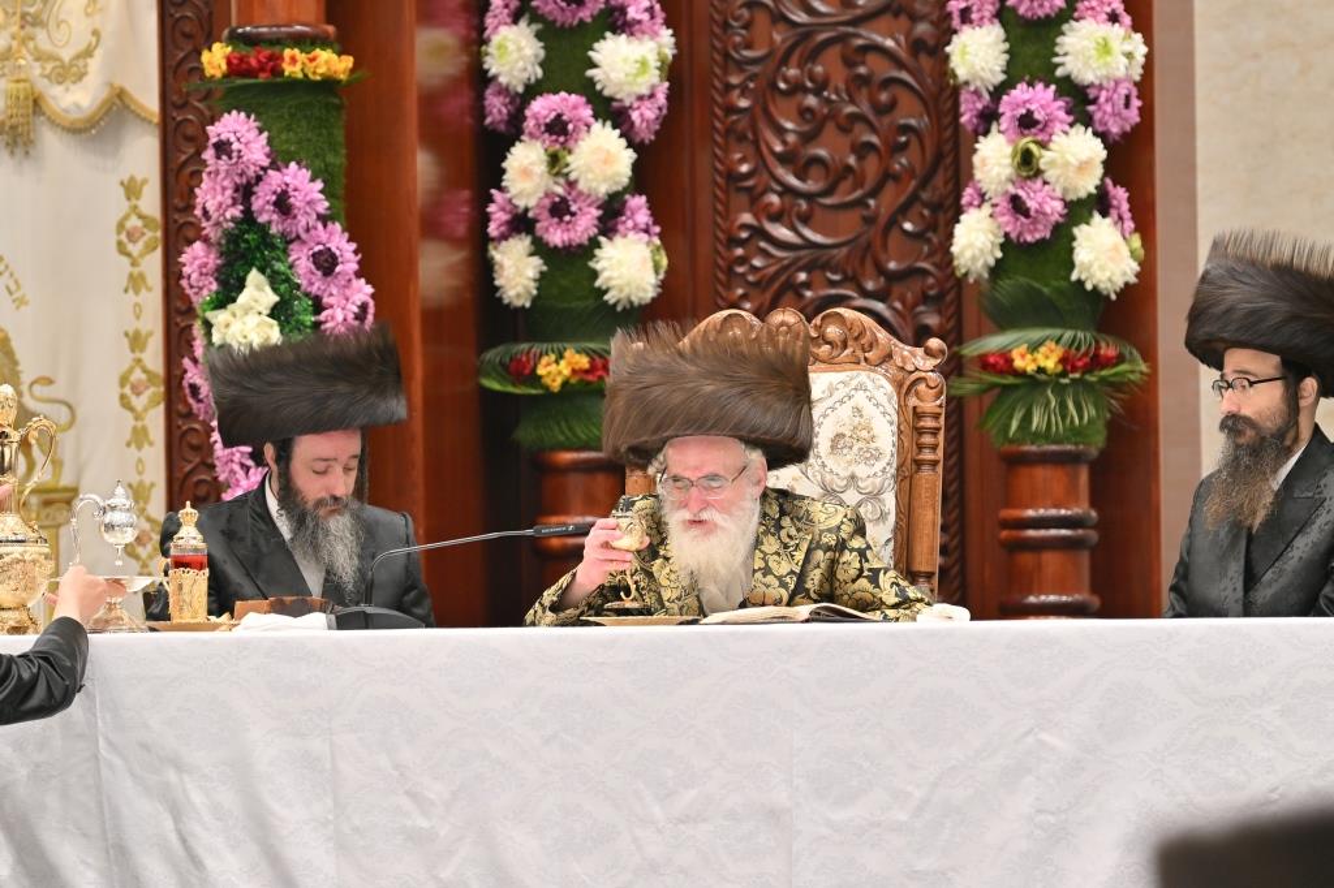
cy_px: 444
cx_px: 667
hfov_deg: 8.3
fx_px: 9149
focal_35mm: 247
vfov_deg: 5.6
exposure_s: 1/250
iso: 200
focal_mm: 165
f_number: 2.8
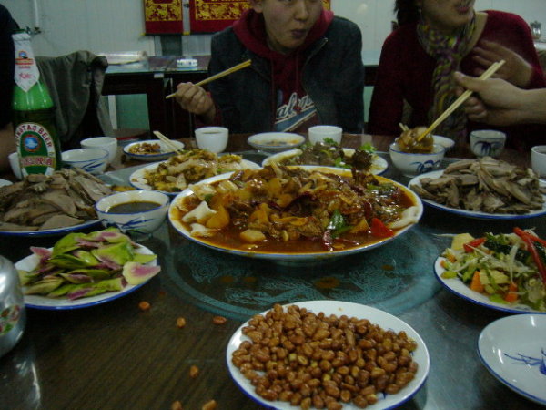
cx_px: 273
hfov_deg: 52.6
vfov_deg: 40.7
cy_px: 205
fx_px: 552
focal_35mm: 35
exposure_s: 1/8
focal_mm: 5.8
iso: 200
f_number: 2.8
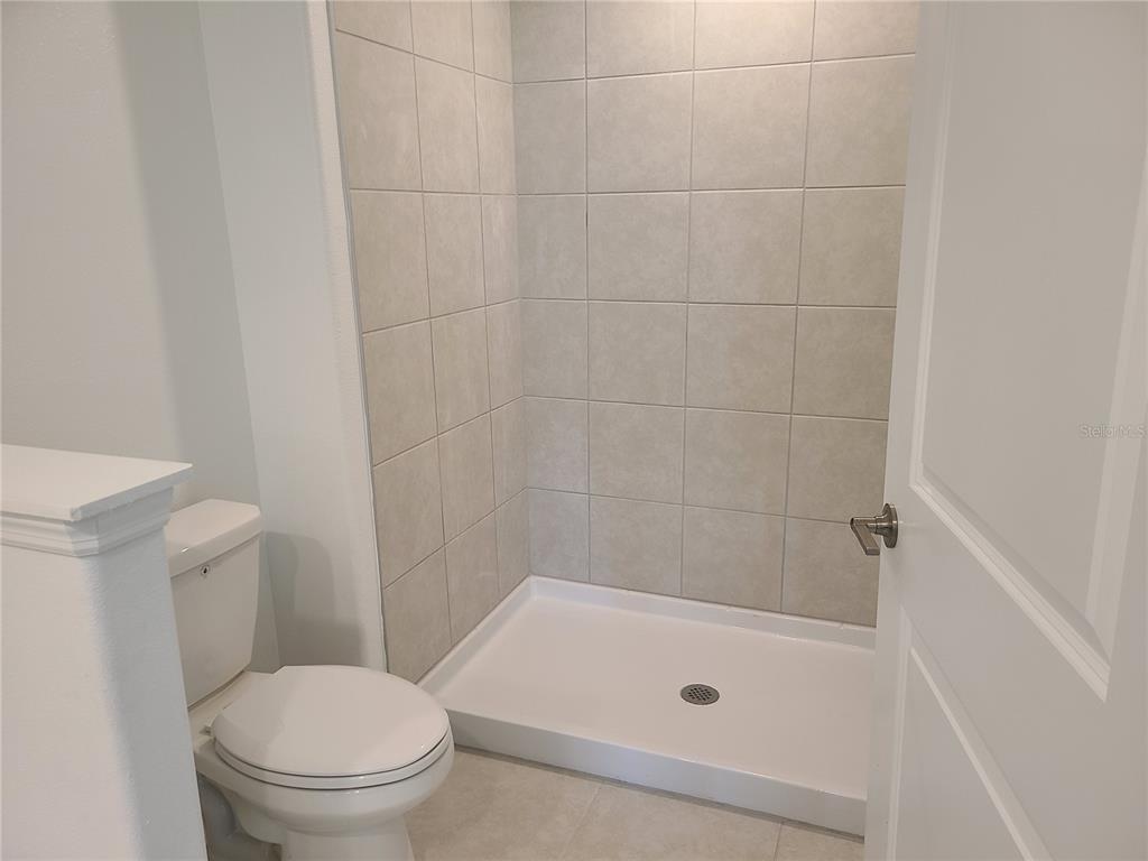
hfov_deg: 67.3
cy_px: 430
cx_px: 574
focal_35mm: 26
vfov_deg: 53.1
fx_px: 862
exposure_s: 1/60
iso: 100
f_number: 1.8
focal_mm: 5.4
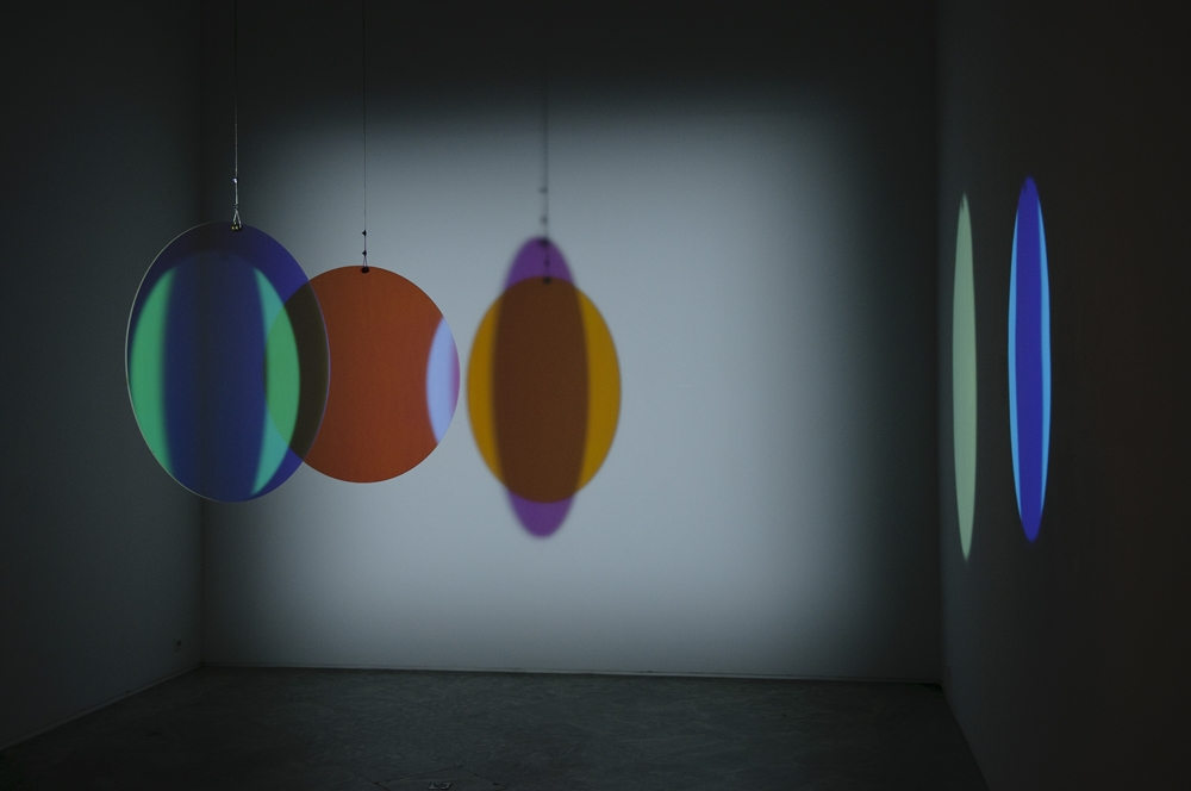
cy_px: 396
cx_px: 596
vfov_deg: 34.1
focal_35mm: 39
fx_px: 1289
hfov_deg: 49.6
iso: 100
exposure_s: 1/50
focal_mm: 26
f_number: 4
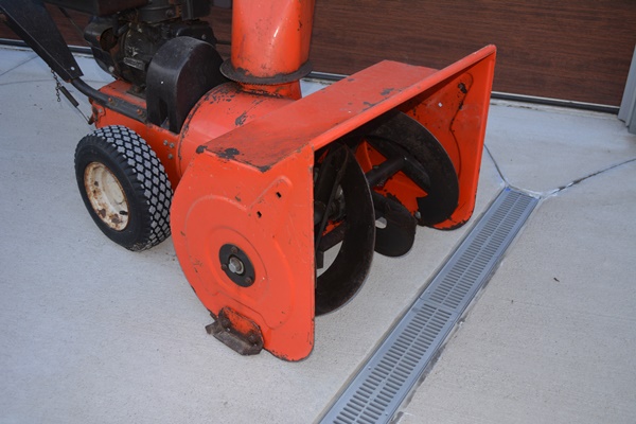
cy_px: 212
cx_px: 318
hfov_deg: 49.6
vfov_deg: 34.2
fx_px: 689
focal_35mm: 39
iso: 200
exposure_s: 1/200
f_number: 4.2
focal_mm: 26
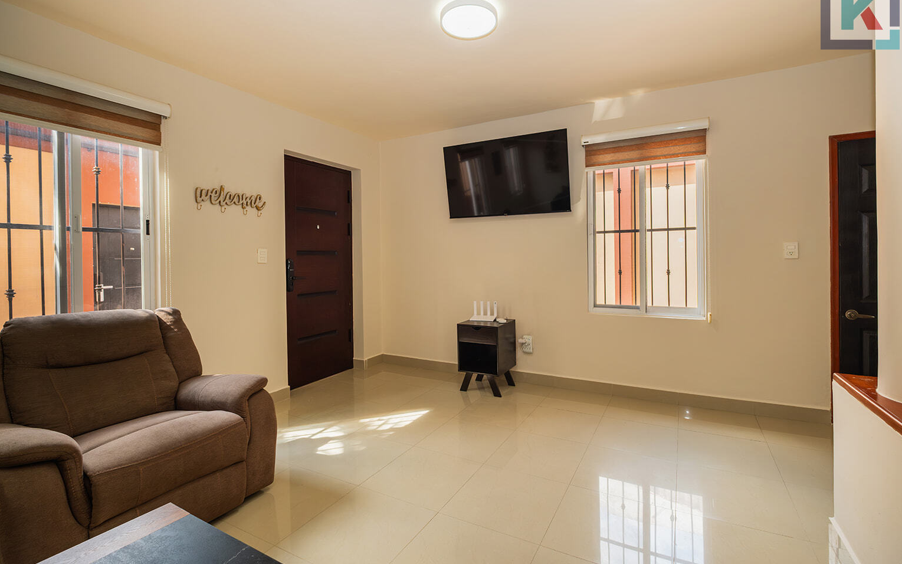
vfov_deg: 71.2
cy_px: 260
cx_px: 471
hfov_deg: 97.7
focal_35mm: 16
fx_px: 393
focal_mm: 10
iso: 250
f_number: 4
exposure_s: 1/100
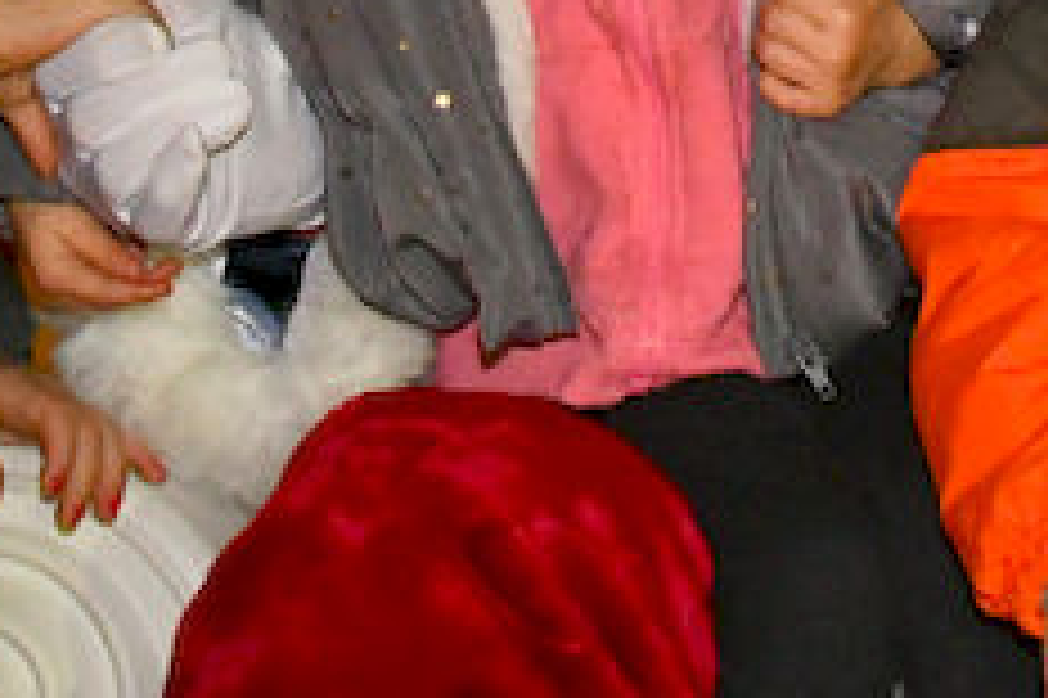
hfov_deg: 8.9
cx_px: 1156
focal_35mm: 229
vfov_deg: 5.9
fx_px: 6662
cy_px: -682
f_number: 2.5
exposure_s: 1/60
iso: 3600
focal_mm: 35
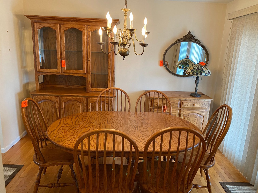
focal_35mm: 26
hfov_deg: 67.3
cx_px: 129
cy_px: 96
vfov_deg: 53.1
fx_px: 194
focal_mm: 4.25
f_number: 1.8
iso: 125
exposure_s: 1/60
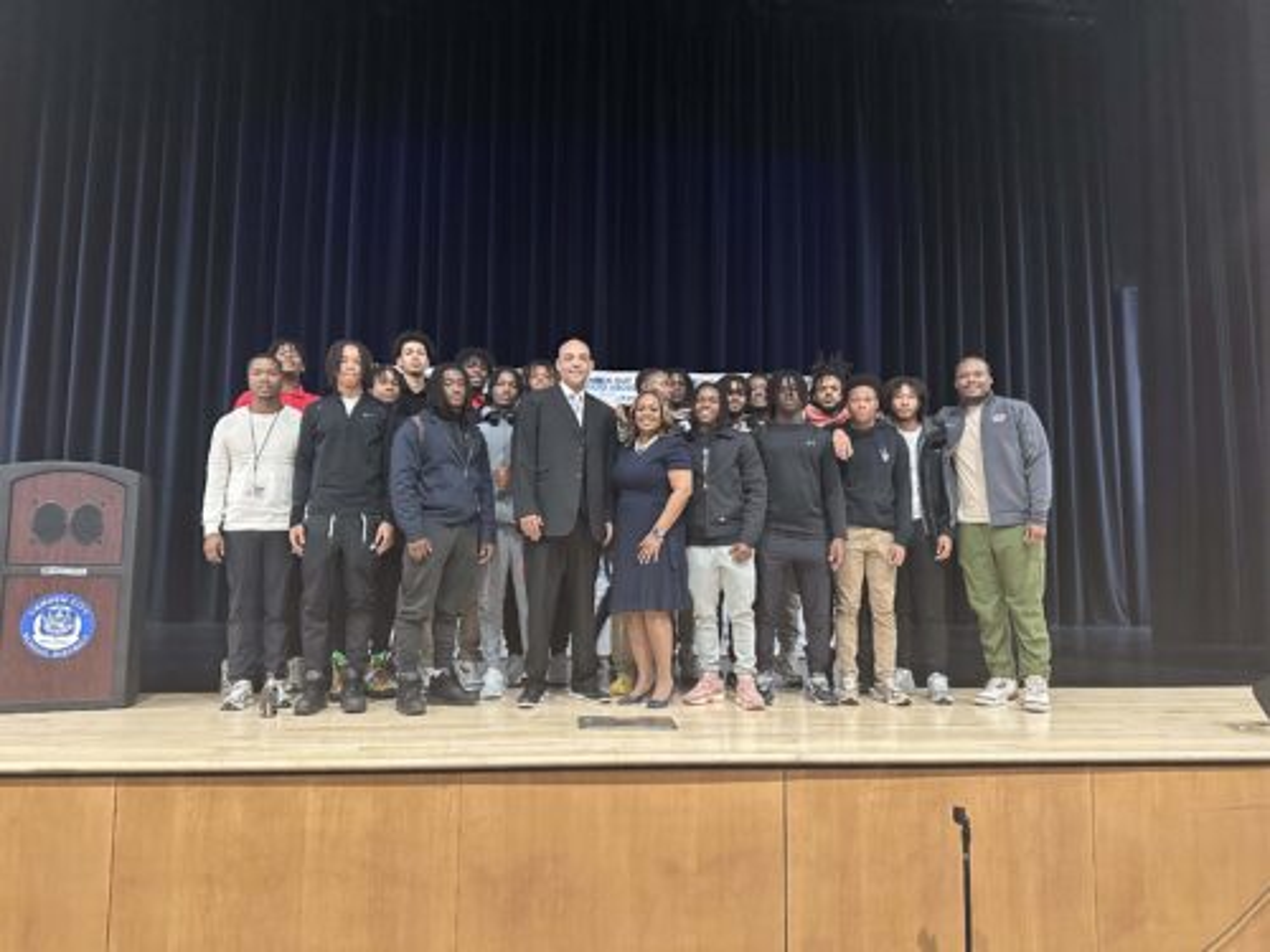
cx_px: 635
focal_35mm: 24
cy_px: 476
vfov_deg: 56.8
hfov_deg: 71.6
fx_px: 881
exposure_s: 1/30
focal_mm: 6.86
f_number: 1.78
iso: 1250
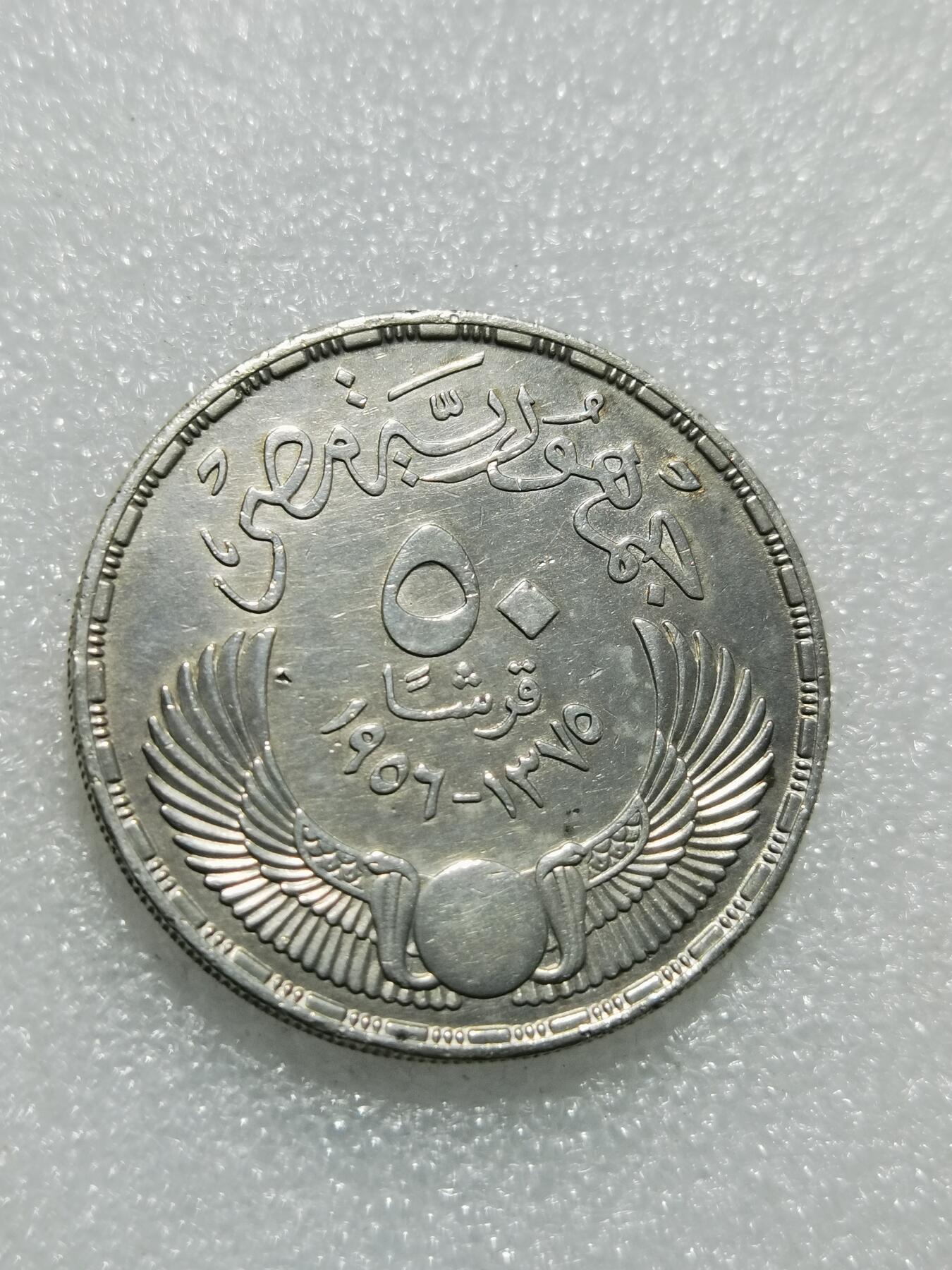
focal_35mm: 55
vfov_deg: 34.9
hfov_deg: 26.6
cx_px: 476
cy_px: 635
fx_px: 2017
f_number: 1.9
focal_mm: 6.67
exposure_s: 1/100
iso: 64
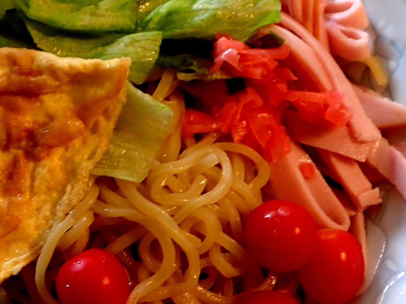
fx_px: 926
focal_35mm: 79
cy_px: 148
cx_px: 118
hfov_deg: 24.5
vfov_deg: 18.7
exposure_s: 1/40
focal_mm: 7.34
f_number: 2.8
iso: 250
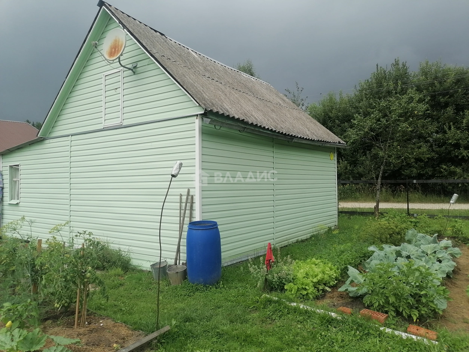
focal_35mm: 27
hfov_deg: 65.3
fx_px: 366
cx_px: 234
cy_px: 176
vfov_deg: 51.4
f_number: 1.8
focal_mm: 5.3
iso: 50
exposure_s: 1/936
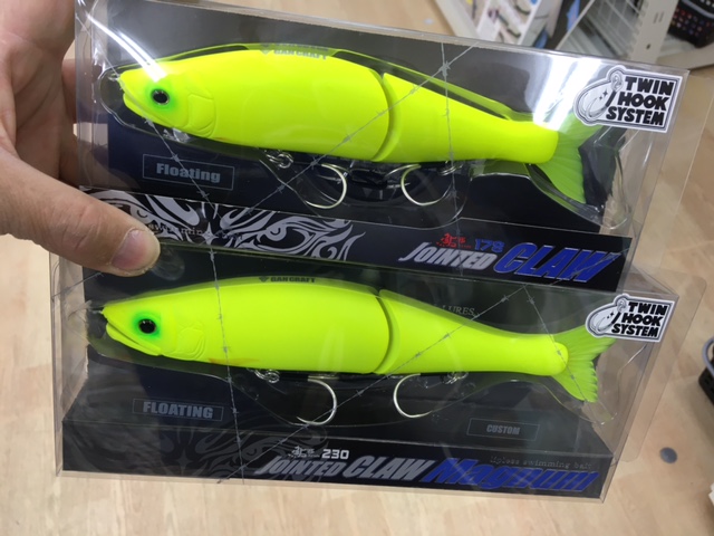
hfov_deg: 61.7
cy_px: 268
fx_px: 598
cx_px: 357
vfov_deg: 48.2
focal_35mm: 29
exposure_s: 1/33
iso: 25
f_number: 2.2
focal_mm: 4.15
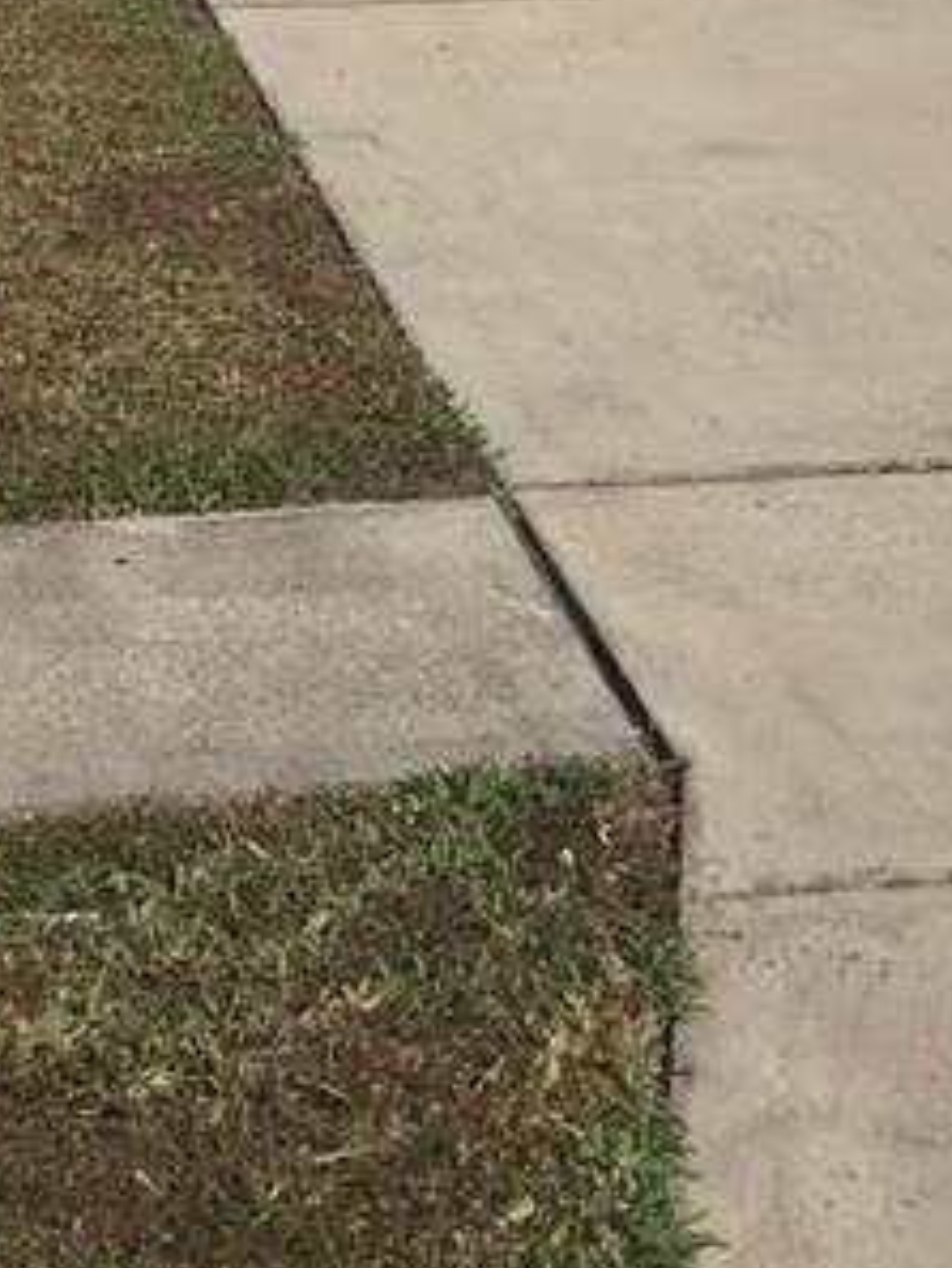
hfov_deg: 19.1
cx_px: 9
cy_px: -273
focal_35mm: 75
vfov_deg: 23.6
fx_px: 2748
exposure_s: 1/4405
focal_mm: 4.15
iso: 32
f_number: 2.2
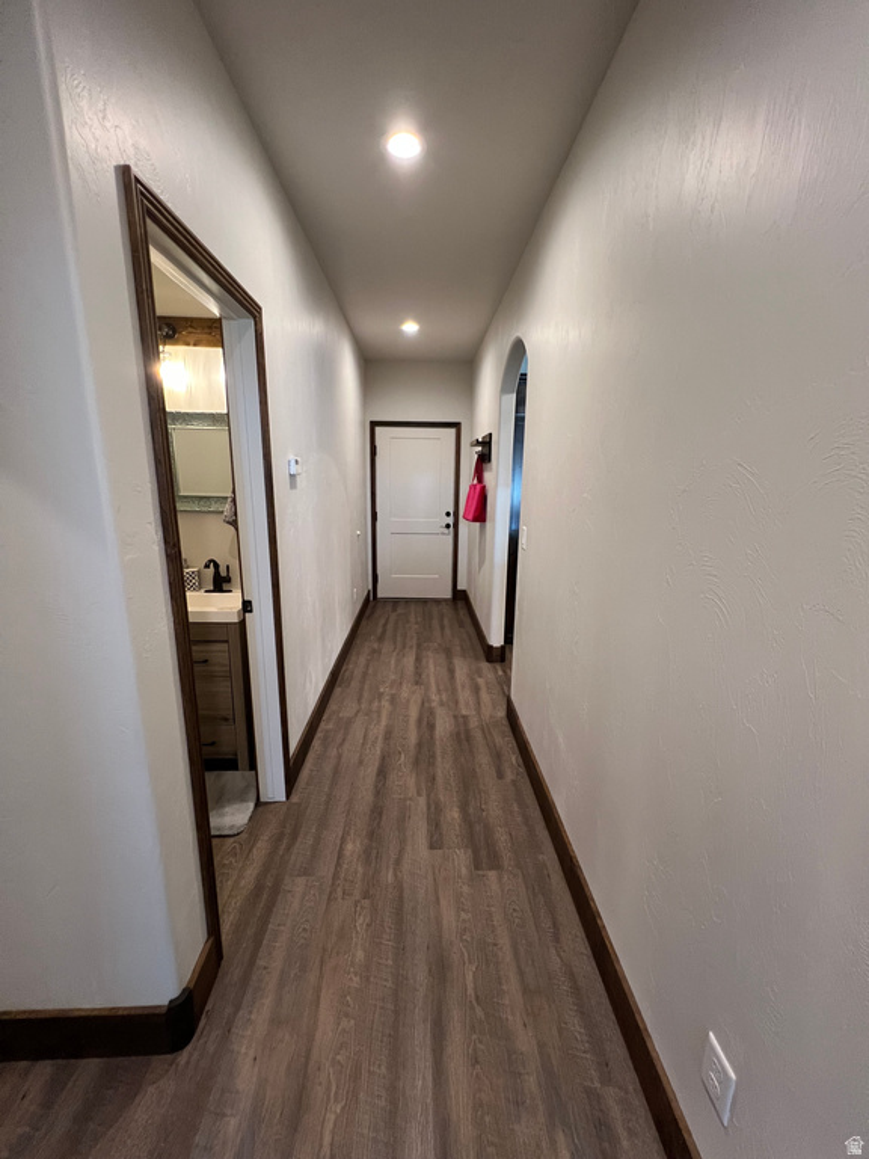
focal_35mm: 13
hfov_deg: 89.9
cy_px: 580
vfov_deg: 106.2
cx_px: 434
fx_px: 435
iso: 250
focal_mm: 1.57
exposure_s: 1/60
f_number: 1.8
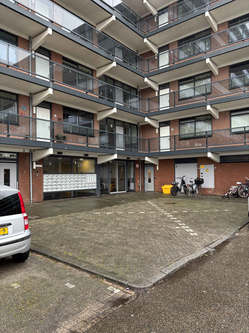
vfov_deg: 67.3
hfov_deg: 53.1
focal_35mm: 26
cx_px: 124
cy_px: 166
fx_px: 249
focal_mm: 5.96
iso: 100
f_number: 1.6
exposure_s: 1/121
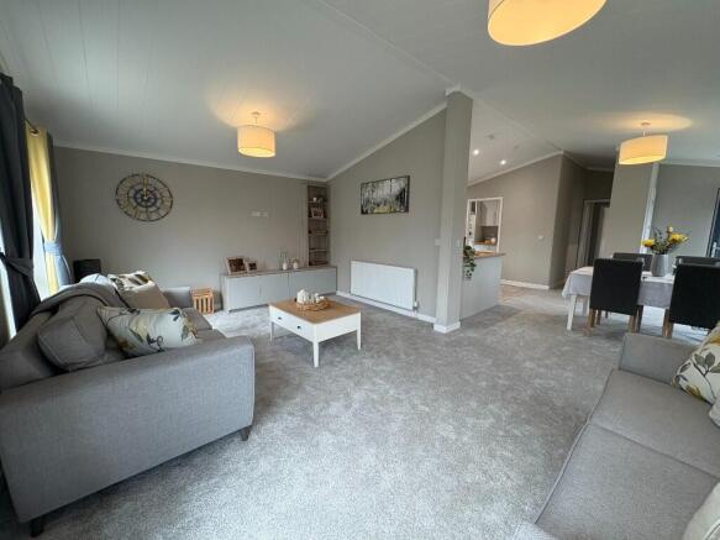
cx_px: 360
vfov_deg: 85.7
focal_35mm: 14
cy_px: 270
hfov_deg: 102.1
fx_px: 291
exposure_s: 1/100
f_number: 2.2
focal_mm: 2.22
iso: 125
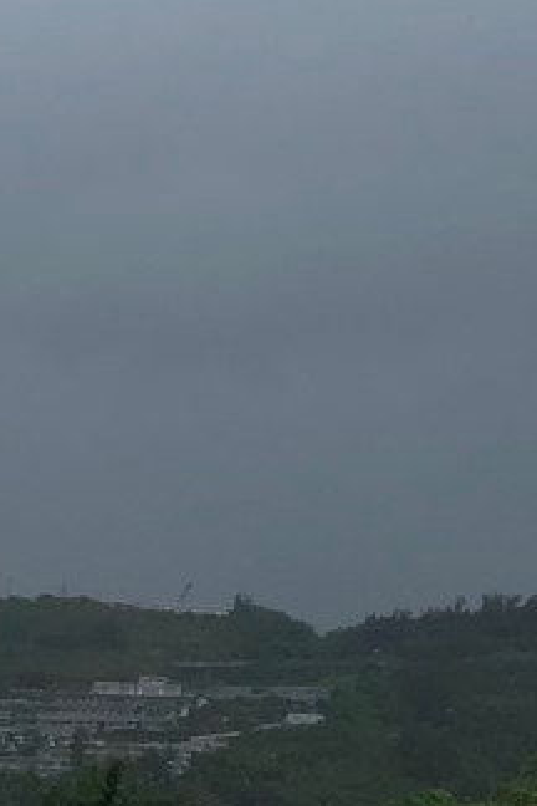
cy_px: -284
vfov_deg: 17.6
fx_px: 2416
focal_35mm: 108
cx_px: 661
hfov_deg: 12.4
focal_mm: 3.99
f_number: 1.8
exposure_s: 1/421
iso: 20
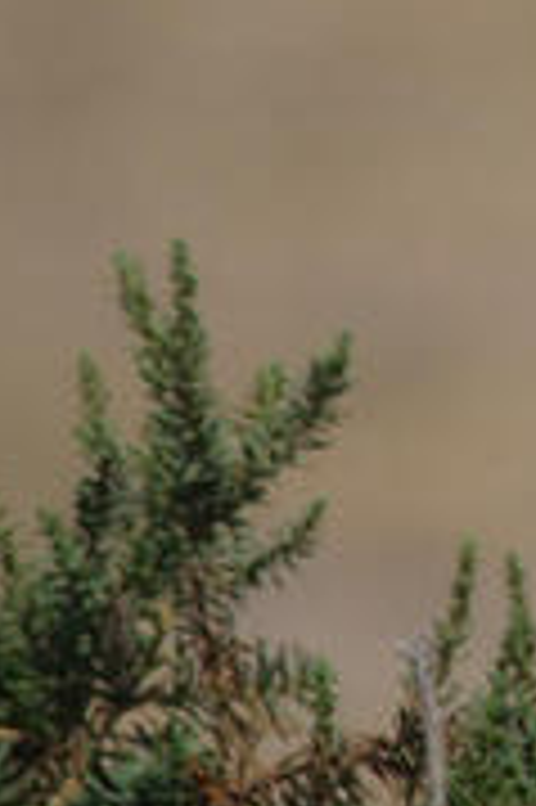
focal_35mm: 2347
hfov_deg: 0.6
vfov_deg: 0.9
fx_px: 52514
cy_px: 104
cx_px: 1126
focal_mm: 400
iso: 100
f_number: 5.6
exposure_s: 1/1000
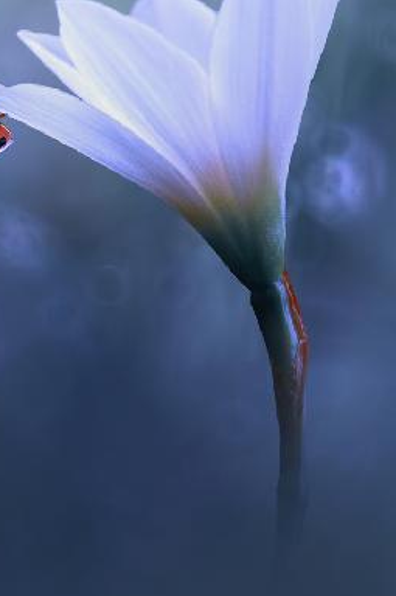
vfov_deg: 9.1
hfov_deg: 6.1
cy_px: 251
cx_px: 114
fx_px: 3734
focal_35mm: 226
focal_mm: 105
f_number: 3.2
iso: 100
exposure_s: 1/800
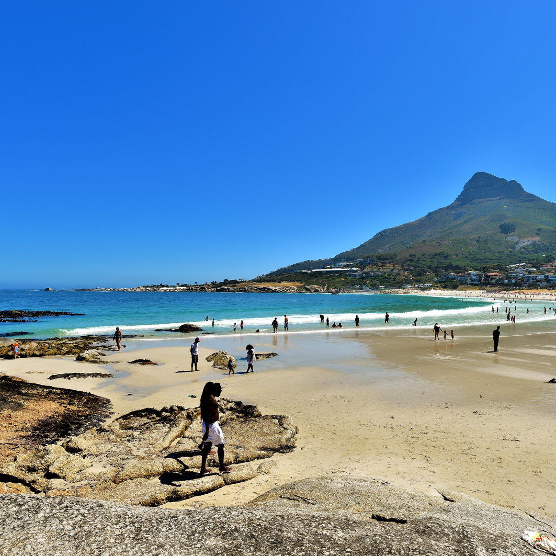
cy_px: 276
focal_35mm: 22
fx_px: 400
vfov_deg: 69.6
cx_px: 338
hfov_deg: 68.8
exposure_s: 1/250
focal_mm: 17
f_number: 8
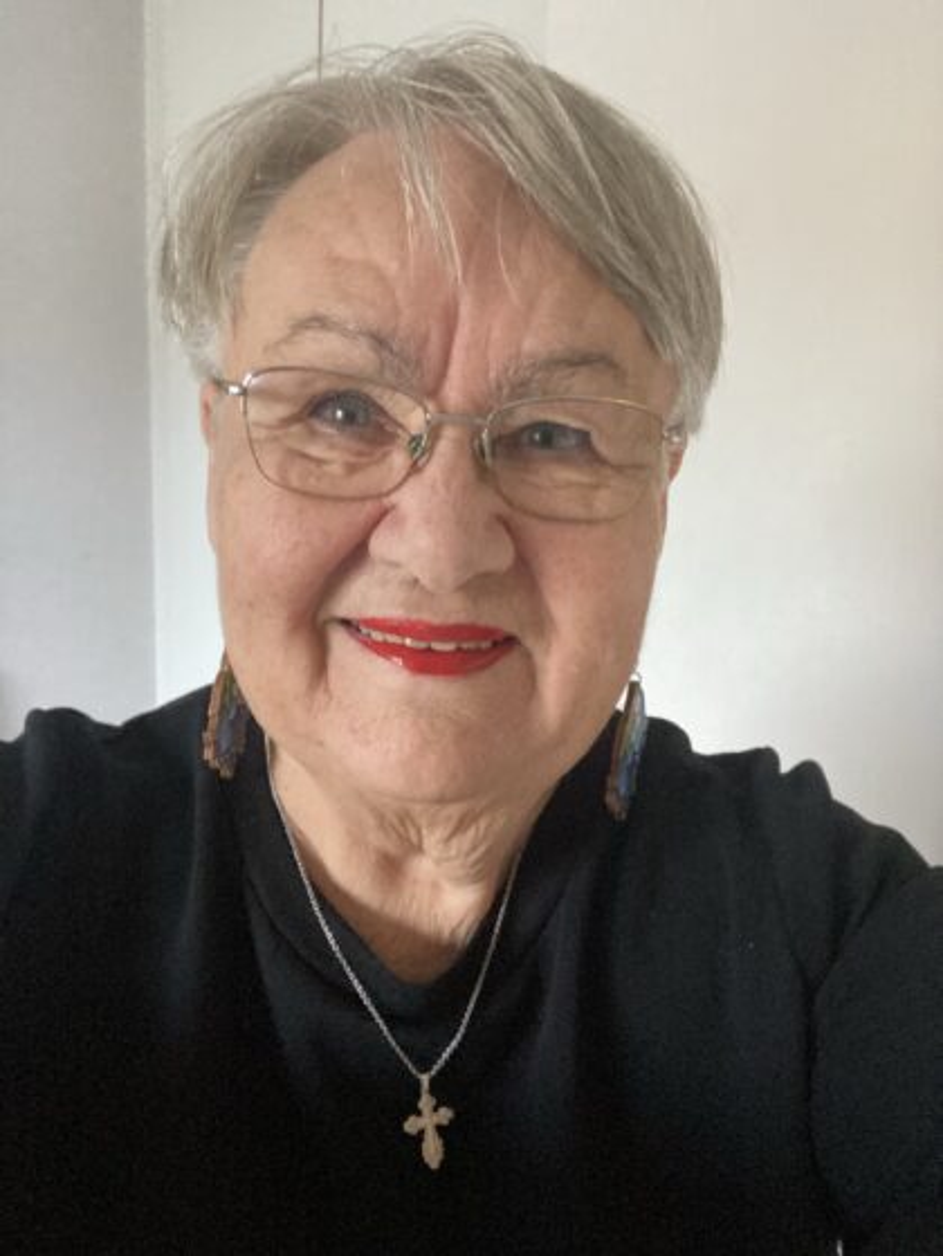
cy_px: 628
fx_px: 1161
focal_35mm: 32
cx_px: 472
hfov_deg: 44.2
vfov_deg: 56.8
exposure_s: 1/20
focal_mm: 2.87
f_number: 2.2
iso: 500
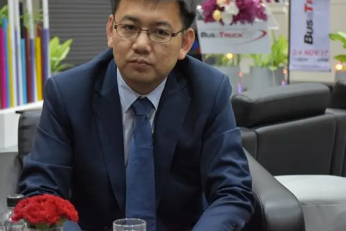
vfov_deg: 15.4
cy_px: 95
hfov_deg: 22.9
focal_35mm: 89
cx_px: 165
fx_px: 855
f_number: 4.8
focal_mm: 50
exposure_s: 1/60
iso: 2800
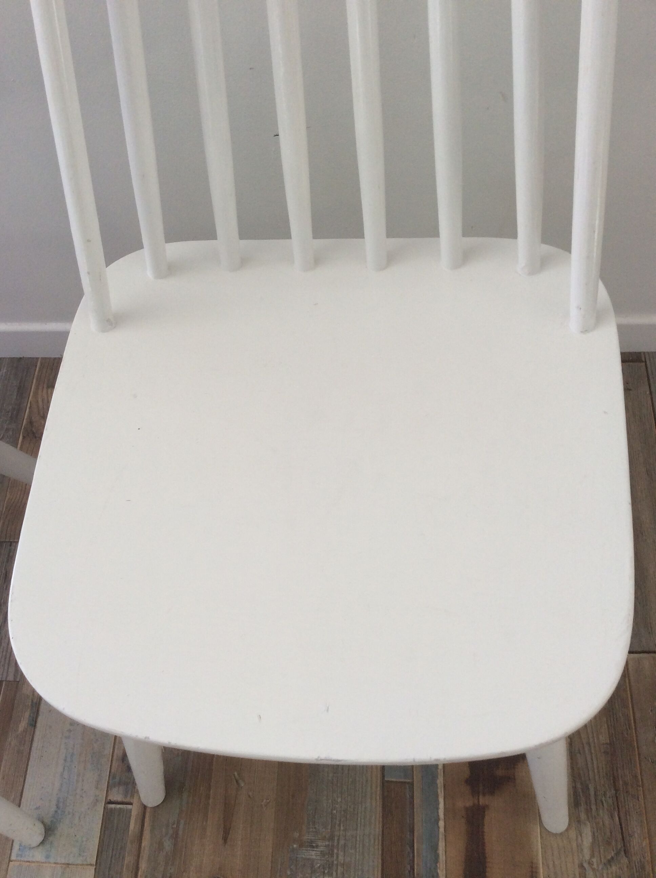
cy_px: 439
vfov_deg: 56.9
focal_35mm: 32
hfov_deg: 44.1
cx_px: 328
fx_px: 811
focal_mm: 3.3
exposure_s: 1/50
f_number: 2.4
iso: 40
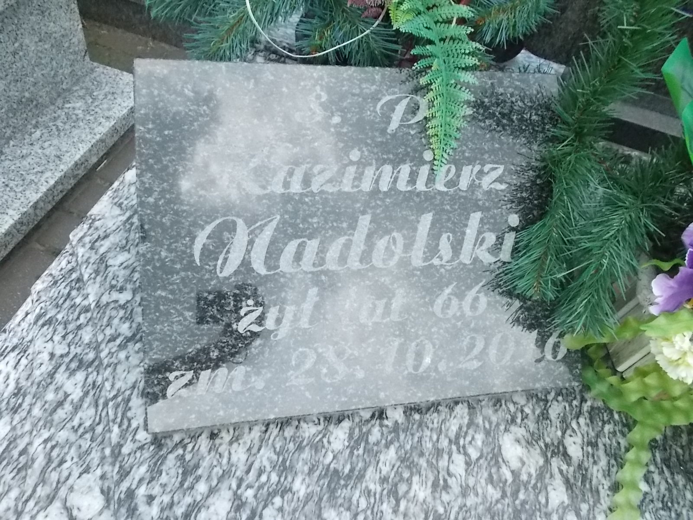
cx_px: 346
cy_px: 260
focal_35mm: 26
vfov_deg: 53.1
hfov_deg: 67.3
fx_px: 521
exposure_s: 1/320
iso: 400
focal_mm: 4.6
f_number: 8
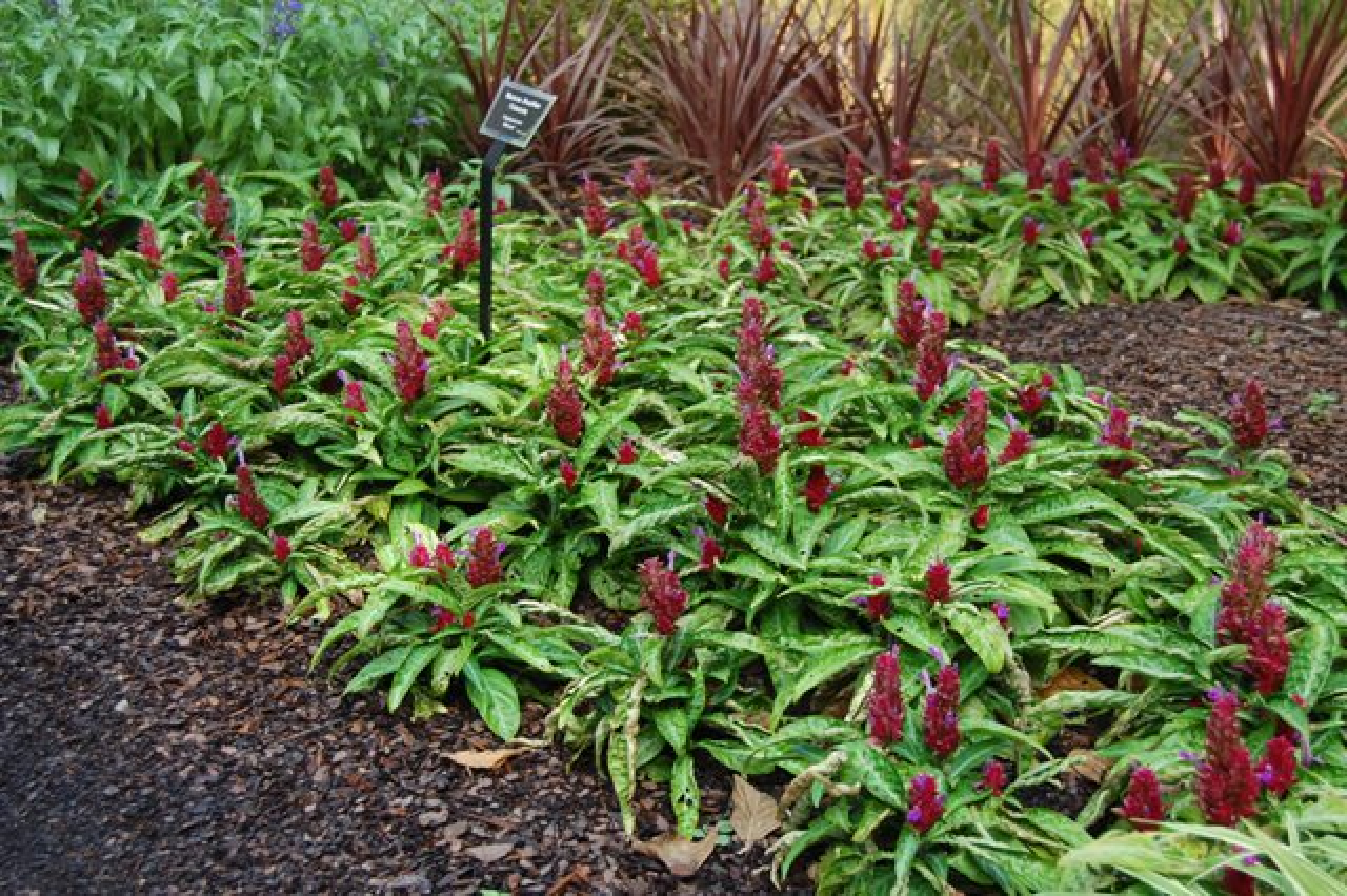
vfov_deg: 25.7
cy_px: 448
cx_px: 674
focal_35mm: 52
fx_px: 1963
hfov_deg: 37.9
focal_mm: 35
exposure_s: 1/125
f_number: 5.6
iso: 250
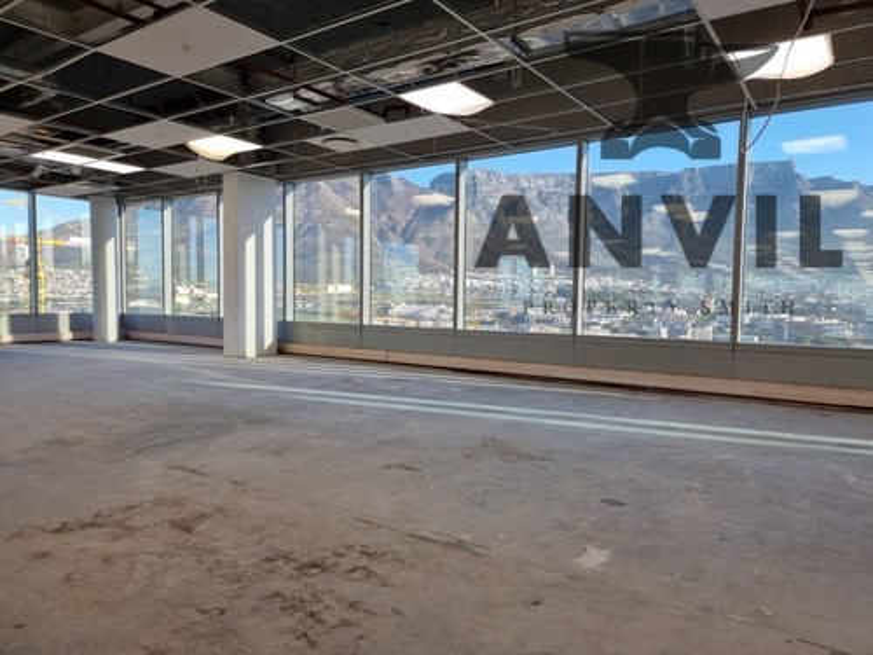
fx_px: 605
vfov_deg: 56.8
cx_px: 436
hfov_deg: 71.6
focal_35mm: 24
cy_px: 328
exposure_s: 1/100
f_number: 1.8
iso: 50
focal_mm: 6.7
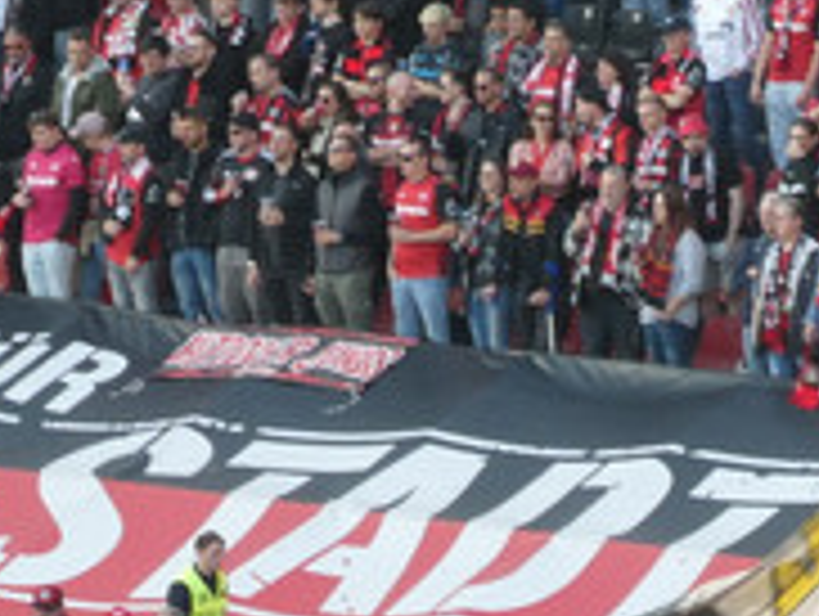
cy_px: 944
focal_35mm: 702
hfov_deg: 2.8
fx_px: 16631
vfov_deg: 2.1
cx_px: 1228
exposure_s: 1/80
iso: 160
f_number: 5.6
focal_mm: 35.8
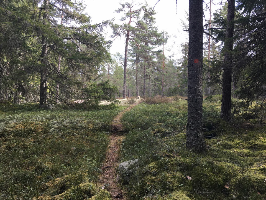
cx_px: 133
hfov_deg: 61.7
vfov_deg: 48.2
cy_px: 100
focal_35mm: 29
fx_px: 223
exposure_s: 1/192
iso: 25
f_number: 2.2
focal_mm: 4.15
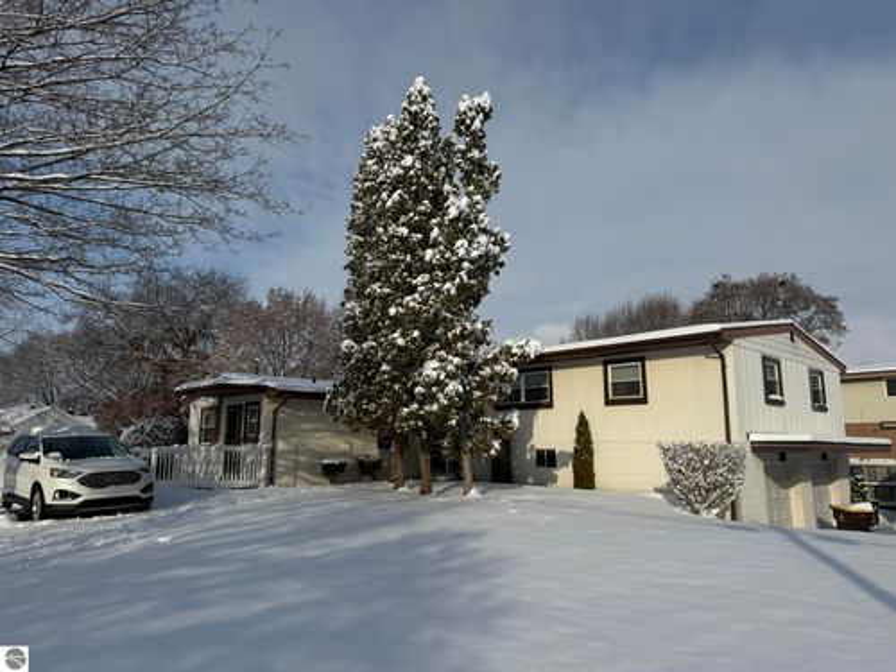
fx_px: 621
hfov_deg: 71.6
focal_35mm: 24
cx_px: 448
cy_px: 336
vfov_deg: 56.8
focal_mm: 6.76
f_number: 1.78
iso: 80
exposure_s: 1/10309
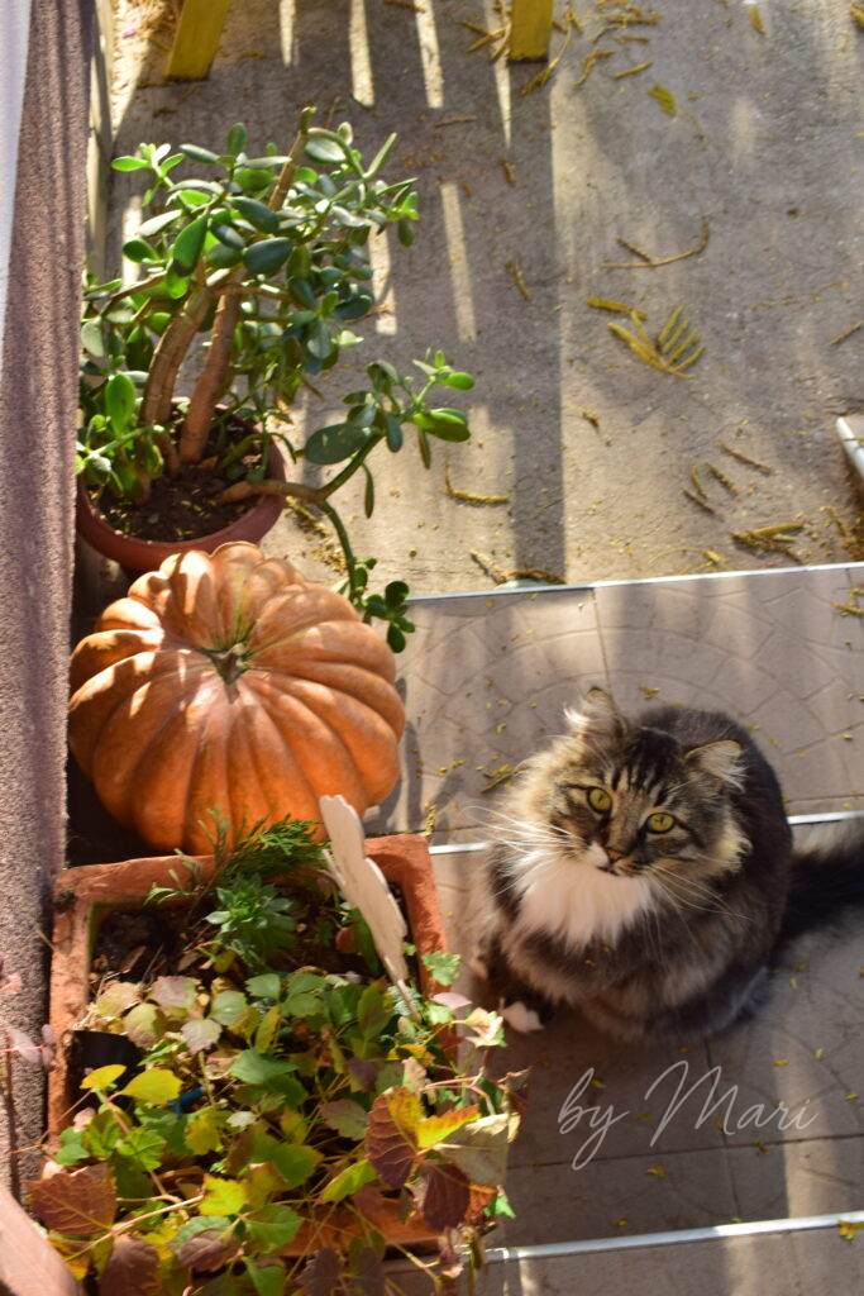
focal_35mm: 44
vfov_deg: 45.0
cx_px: 432
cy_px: 648
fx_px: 1565
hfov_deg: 30.9
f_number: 7.1
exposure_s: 1/50
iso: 125
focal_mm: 29
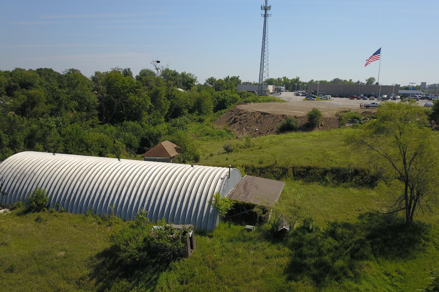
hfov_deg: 65.5
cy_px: 163
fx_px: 341
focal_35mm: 28
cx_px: 224
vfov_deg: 46.3
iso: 100
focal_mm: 4.73
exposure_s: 1/1736
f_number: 2.2
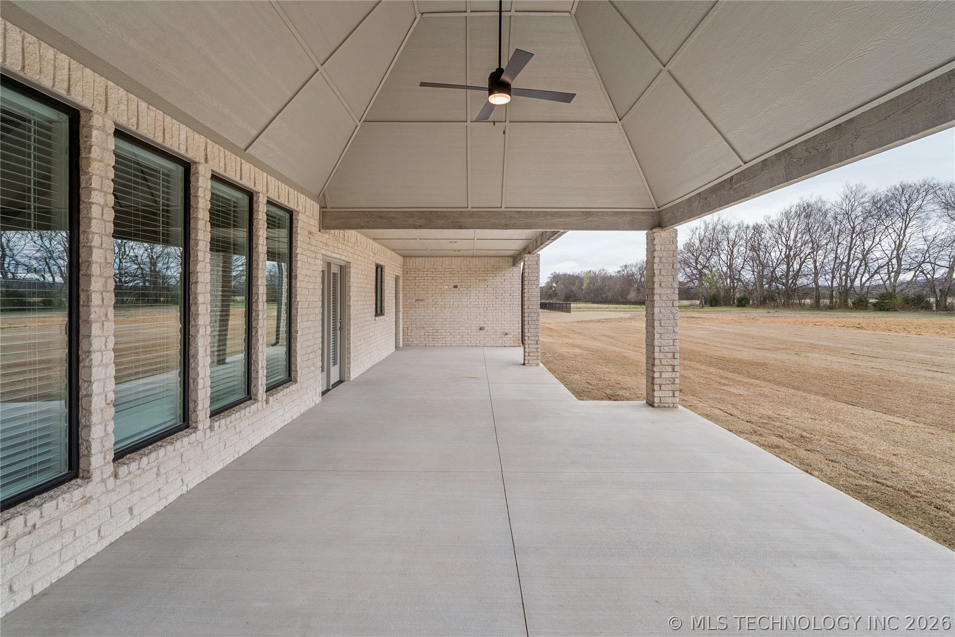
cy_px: 318
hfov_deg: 91.6
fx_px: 464
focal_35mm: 18
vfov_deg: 68.9
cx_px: 478
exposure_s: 1/200
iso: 200
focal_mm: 17.5
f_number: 5.6
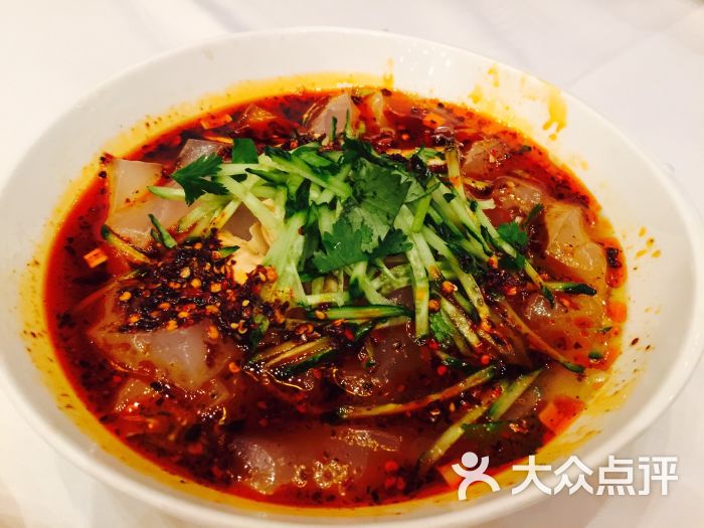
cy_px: 264
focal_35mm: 29
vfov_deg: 48.2
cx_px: 352
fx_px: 590
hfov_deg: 61.7
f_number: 2.2
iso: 160
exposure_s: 1/17
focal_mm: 4.15
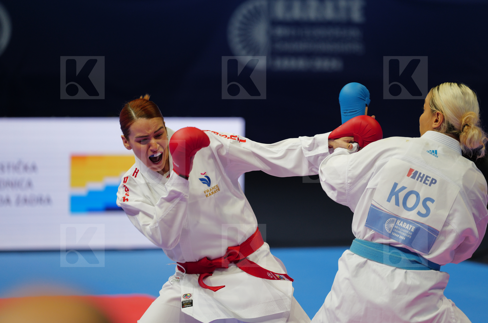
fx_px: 2301
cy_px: 162
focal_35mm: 170
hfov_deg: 12.1
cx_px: 244
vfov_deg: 8.0
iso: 1600
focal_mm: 170
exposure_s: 1/1000
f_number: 2.8
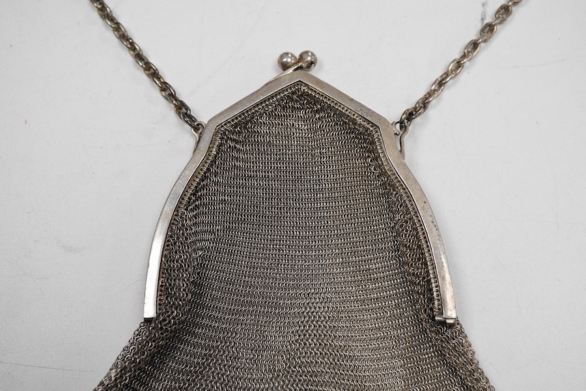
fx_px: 732
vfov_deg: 29.9
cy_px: 196
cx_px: 293
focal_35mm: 45
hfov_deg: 43.6
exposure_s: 1/125
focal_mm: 30
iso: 800
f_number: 10
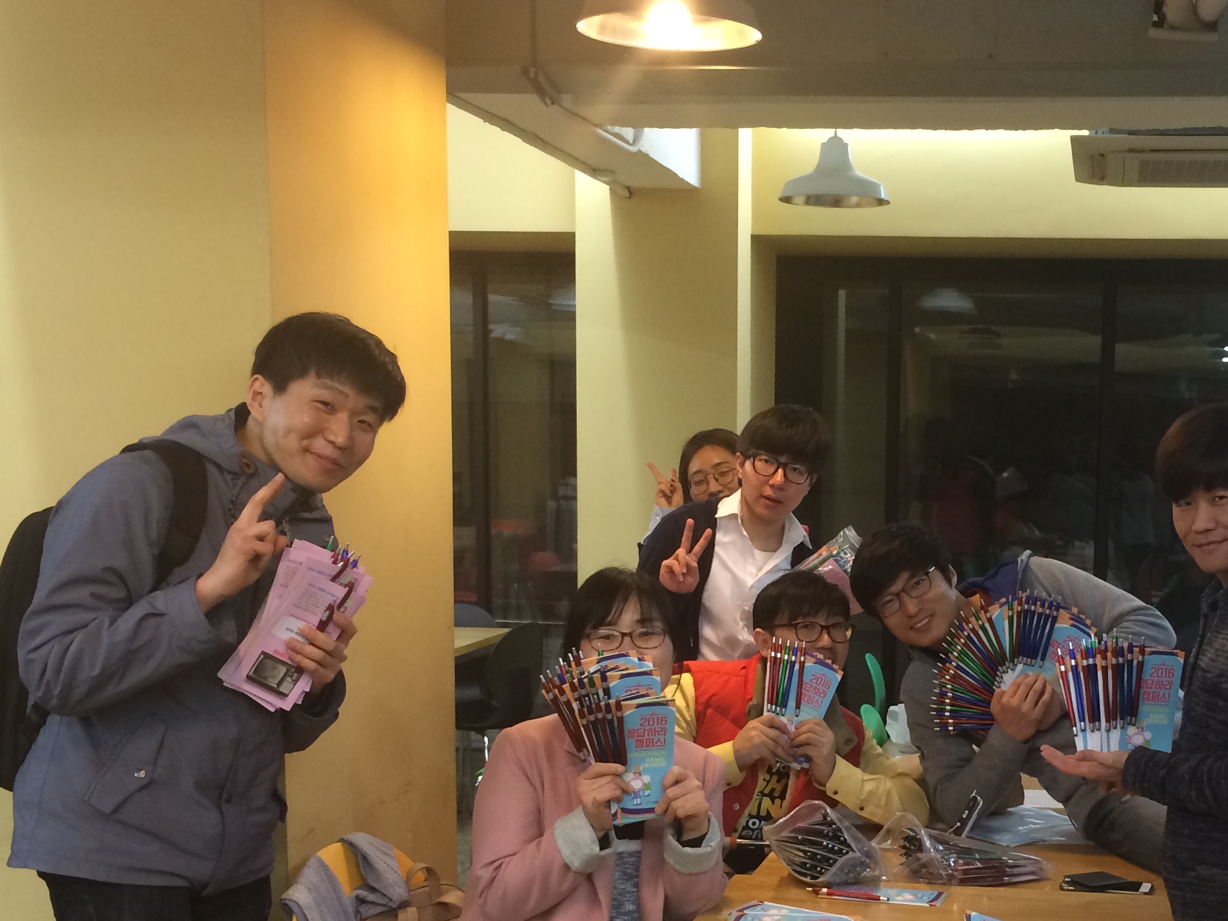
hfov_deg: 36.1
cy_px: 704
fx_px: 1845
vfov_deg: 27.6
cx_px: 895
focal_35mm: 52
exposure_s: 1/30
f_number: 2.2
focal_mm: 4.15
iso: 125
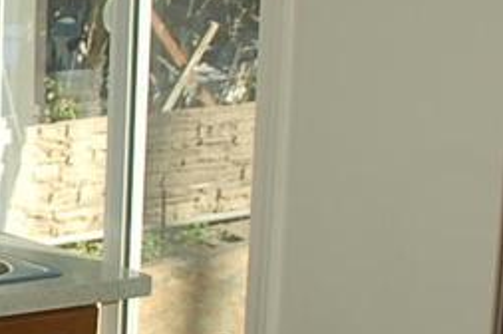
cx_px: -195
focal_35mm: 152
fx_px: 2121
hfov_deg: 13.0
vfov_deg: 9.0
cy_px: 190
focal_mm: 25
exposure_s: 1/500
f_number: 5.6
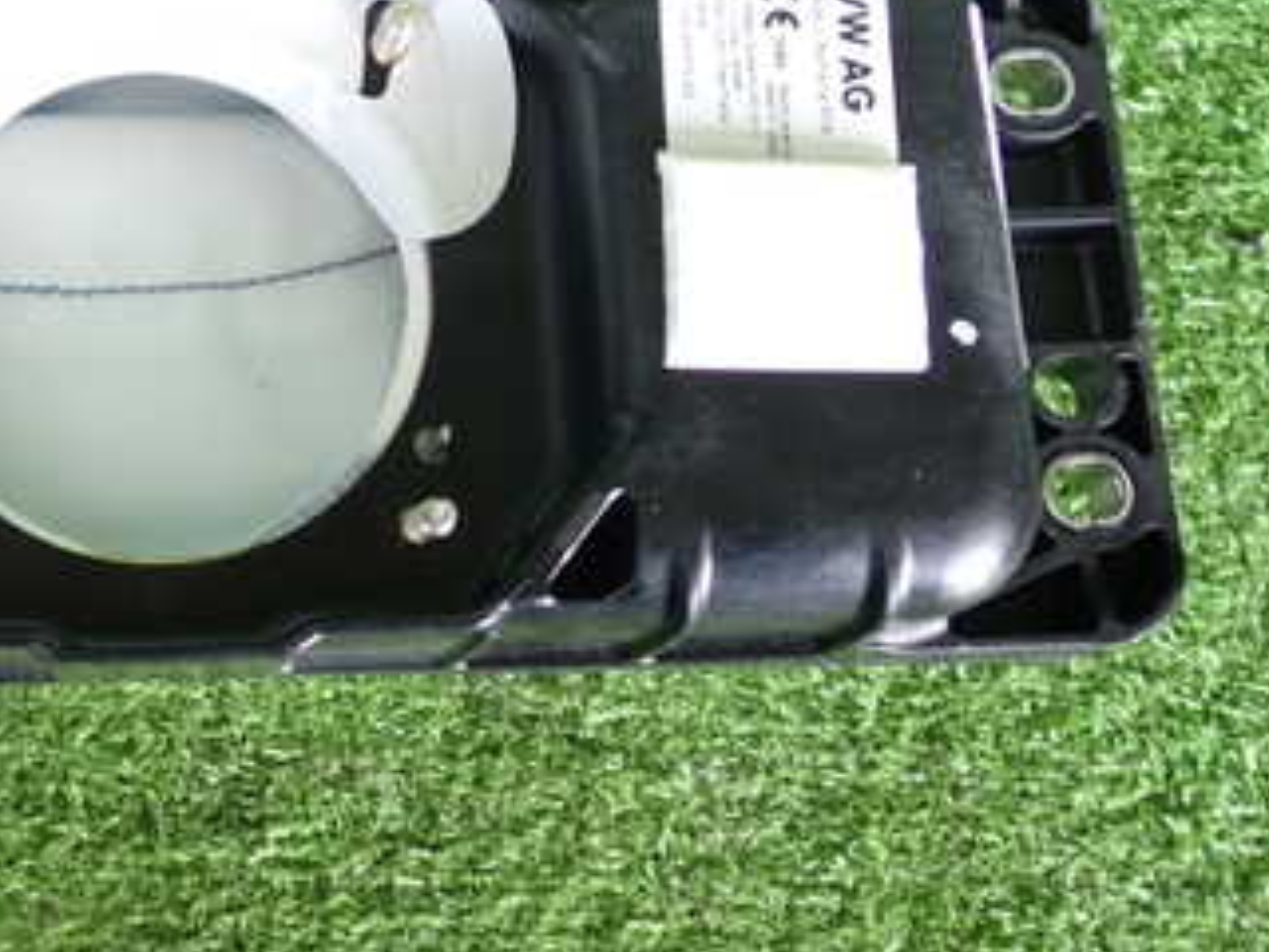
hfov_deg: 30.6
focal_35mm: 60
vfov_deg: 24.3
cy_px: 329
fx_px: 2200
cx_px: 107
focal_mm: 5.79
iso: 200
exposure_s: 1/50
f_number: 2.4
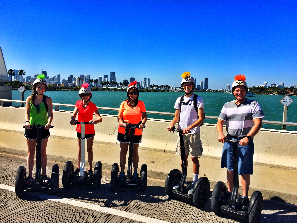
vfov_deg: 48.2
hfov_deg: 61.7
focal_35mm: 29
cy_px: 112
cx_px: 148
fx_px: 249
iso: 32
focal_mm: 4.15
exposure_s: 1/3165
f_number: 2.2
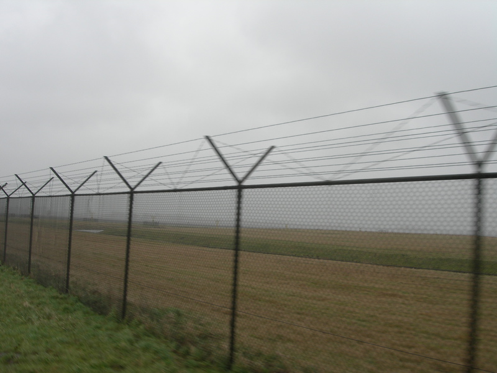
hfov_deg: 49.0
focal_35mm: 38
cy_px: 186
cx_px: 248
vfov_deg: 37.7
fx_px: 546
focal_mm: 7.8
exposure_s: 1/81
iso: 50
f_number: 4.8
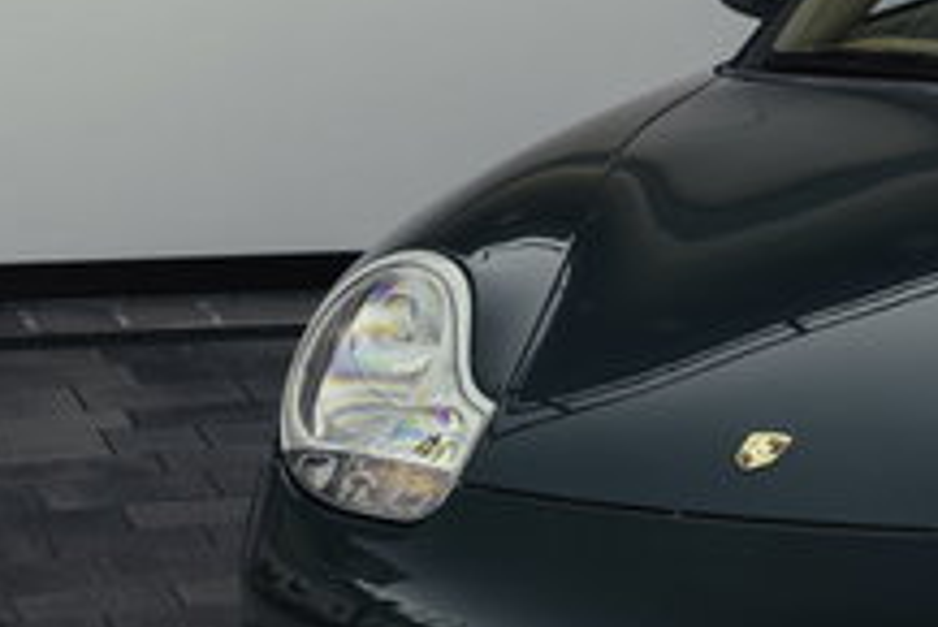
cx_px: 1366
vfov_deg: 6.3
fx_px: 5710
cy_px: 316
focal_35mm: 219
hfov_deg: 9.2
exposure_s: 1/80
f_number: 4
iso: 100
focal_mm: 41.4
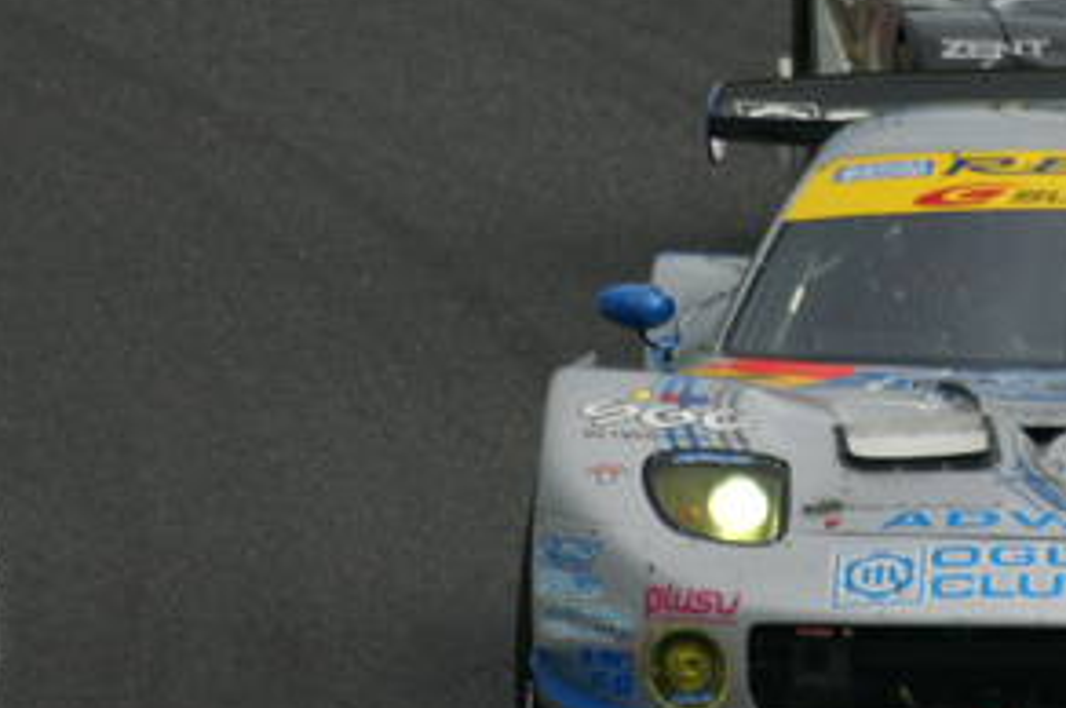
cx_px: 913
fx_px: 48655
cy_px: 77
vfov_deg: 0.8
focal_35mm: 1645
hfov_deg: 1.3
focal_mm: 500
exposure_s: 1/1000
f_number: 6.3
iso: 200
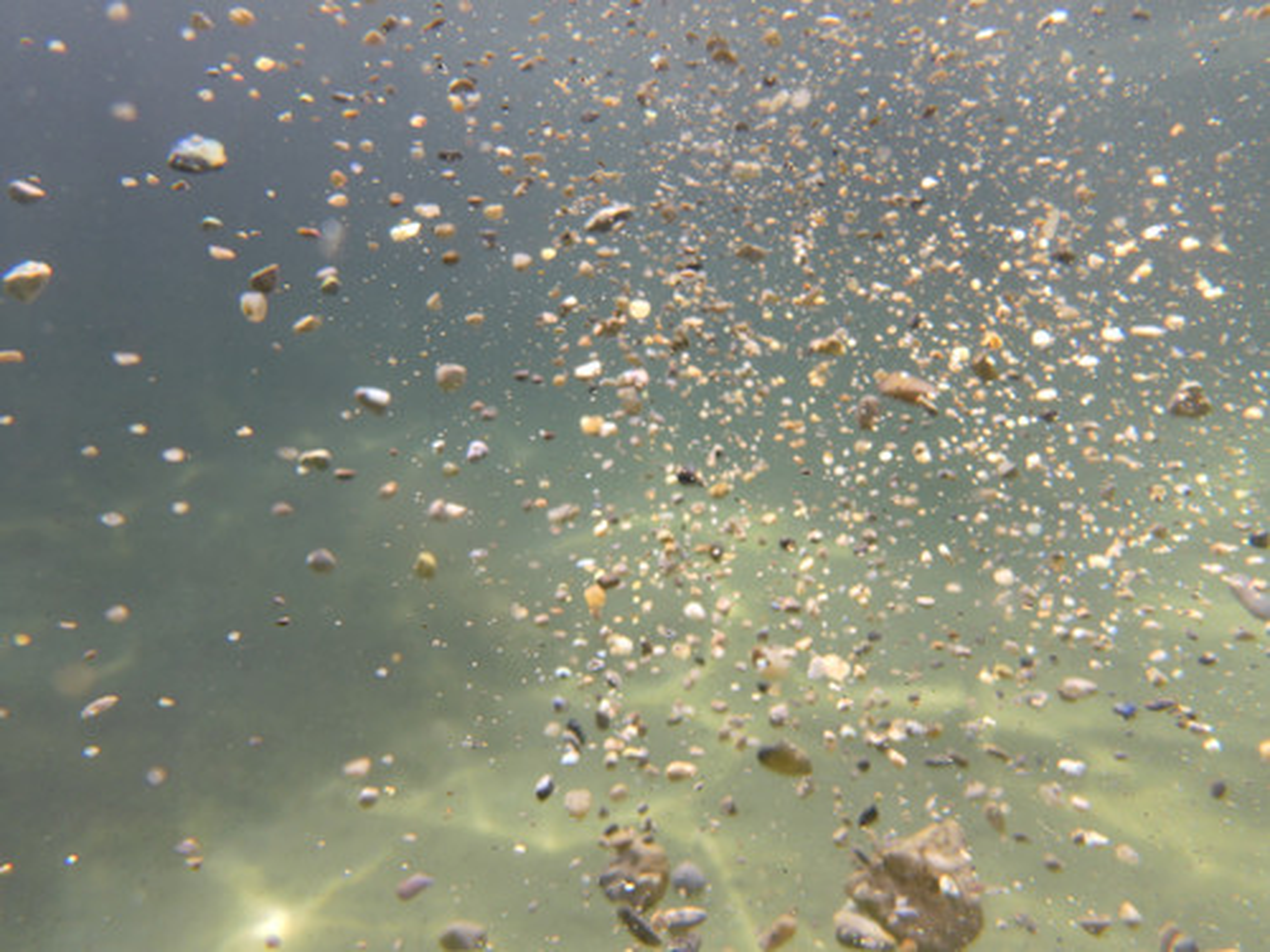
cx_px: 635
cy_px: 476
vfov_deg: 49.7
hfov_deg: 63.4
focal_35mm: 28
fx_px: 1027
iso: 80
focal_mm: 4.9
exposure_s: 1/320
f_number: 3.3
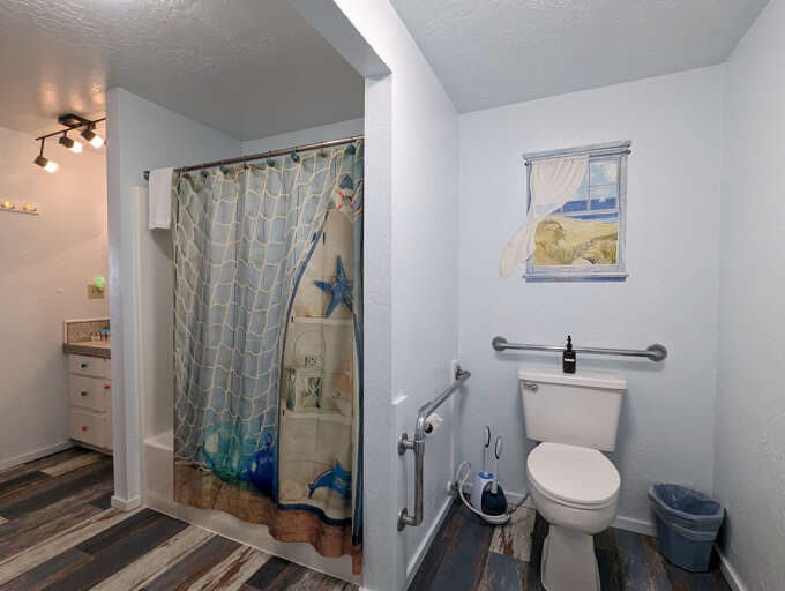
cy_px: 296
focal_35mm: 16
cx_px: 392
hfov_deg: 94.4
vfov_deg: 78.2
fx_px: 363
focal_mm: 2.35
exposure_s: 1/24
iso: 78
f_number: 2.2
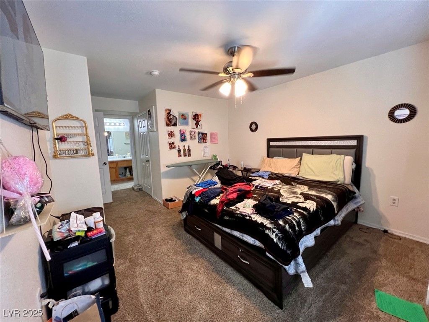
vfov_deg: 89.9
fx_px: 161
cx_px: 214
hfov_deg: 106.2
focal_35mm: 13
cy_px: 161
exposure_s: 1/60
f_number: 1.8
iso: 250
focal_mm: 1.57
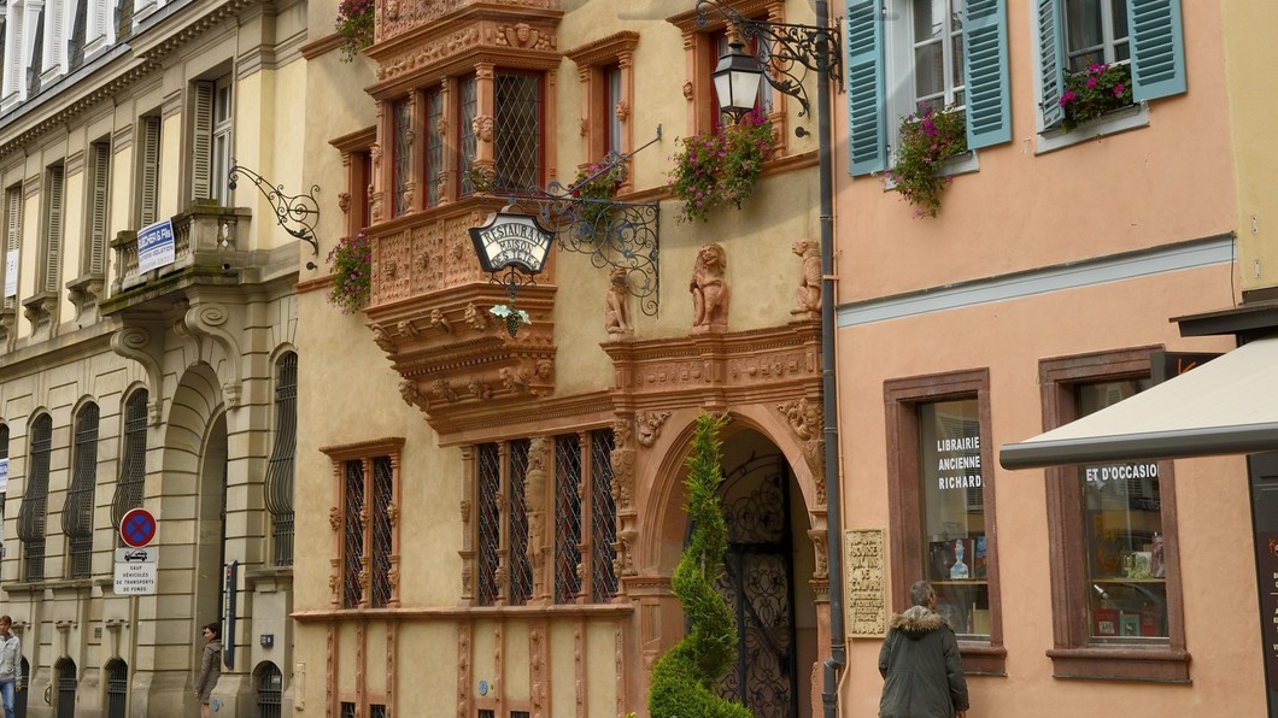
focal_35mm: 79
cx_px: 638
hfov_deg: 26.9
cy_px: -126
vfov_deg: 14.8
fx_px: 2677
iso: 400
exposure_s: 1/160
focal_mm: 50
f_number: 14
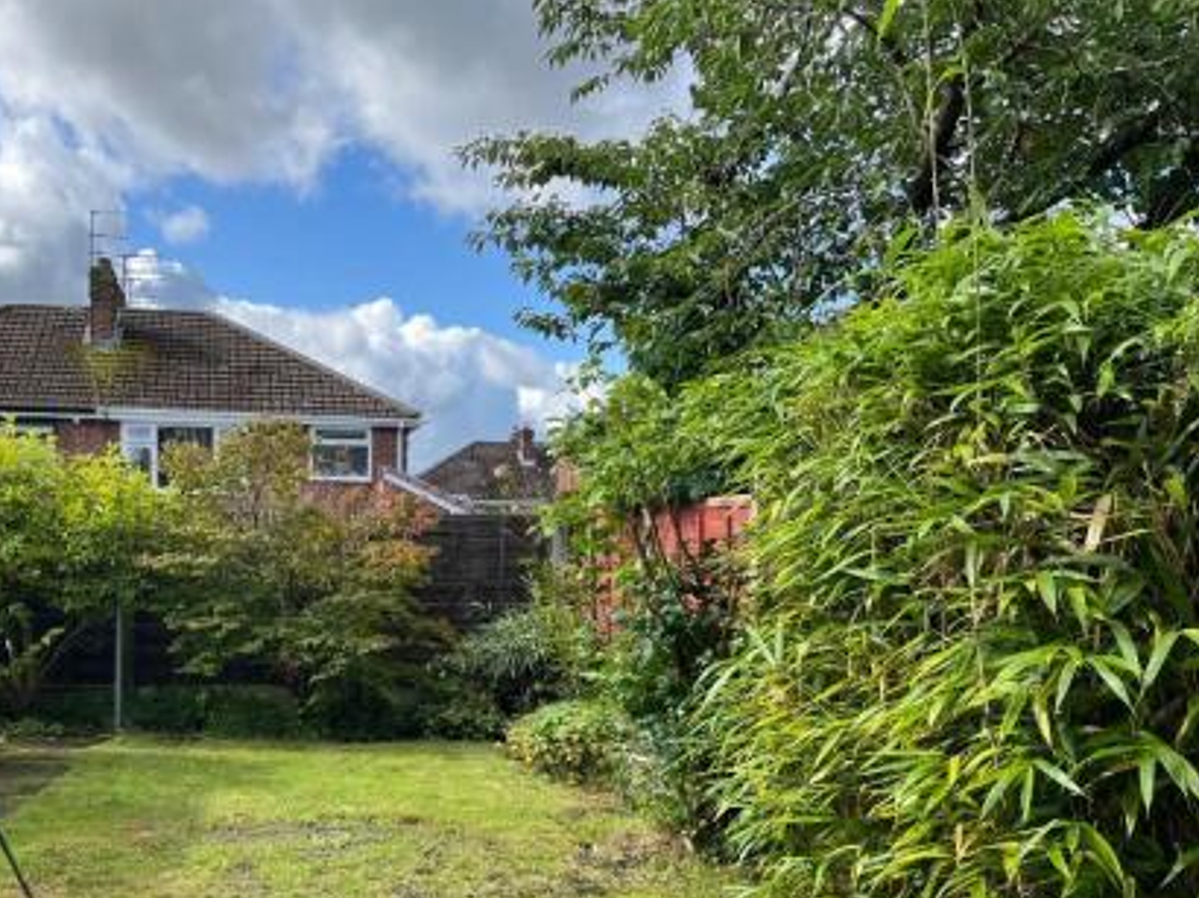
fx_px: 1281
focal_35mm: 37
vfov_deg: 38.1
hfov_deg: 48.9
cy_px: 616
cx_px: 355
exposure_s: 1/1075
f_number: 1.6
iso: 50
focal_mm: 5.1
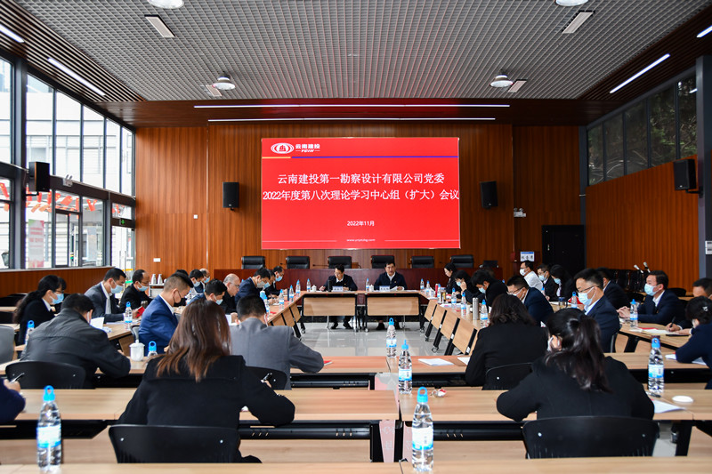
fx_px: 652
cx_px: 356
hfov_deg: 57.2
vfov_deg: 40.0
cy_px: 237
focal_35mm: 33
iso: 400
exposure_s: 1/125
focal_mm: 22
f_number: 3.8
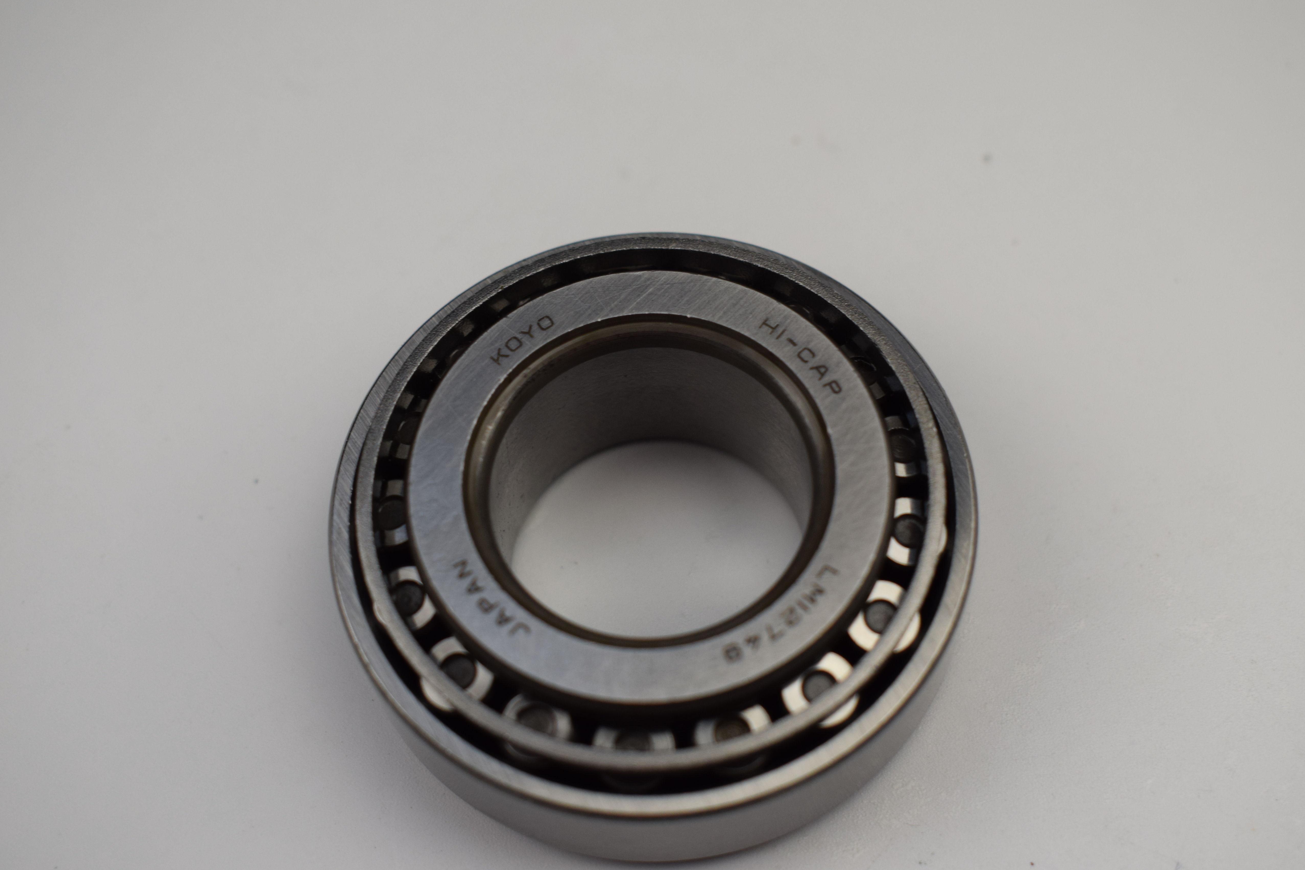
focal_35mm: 55
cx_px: 689
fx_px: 1979
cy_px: 468
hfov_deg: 36.5
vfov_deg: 24.8
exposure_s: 1/160
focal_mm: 31
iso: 400
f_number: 6.3
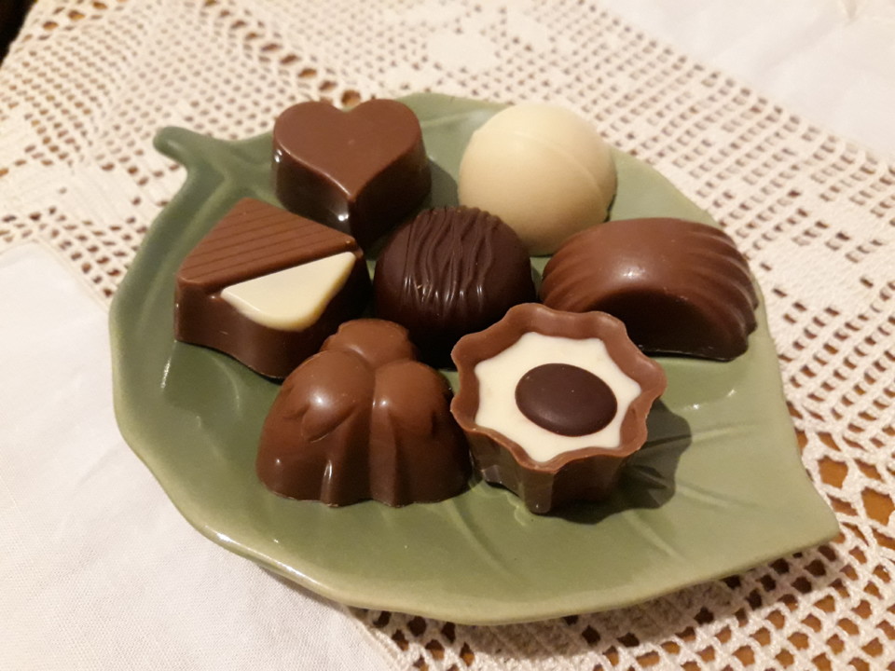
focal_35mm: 27
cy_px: 336
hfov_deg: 65.3
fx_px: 698
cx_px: 448
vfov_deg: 51.4
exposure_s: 1/20
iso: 800
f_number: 1.7
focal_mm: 3.71
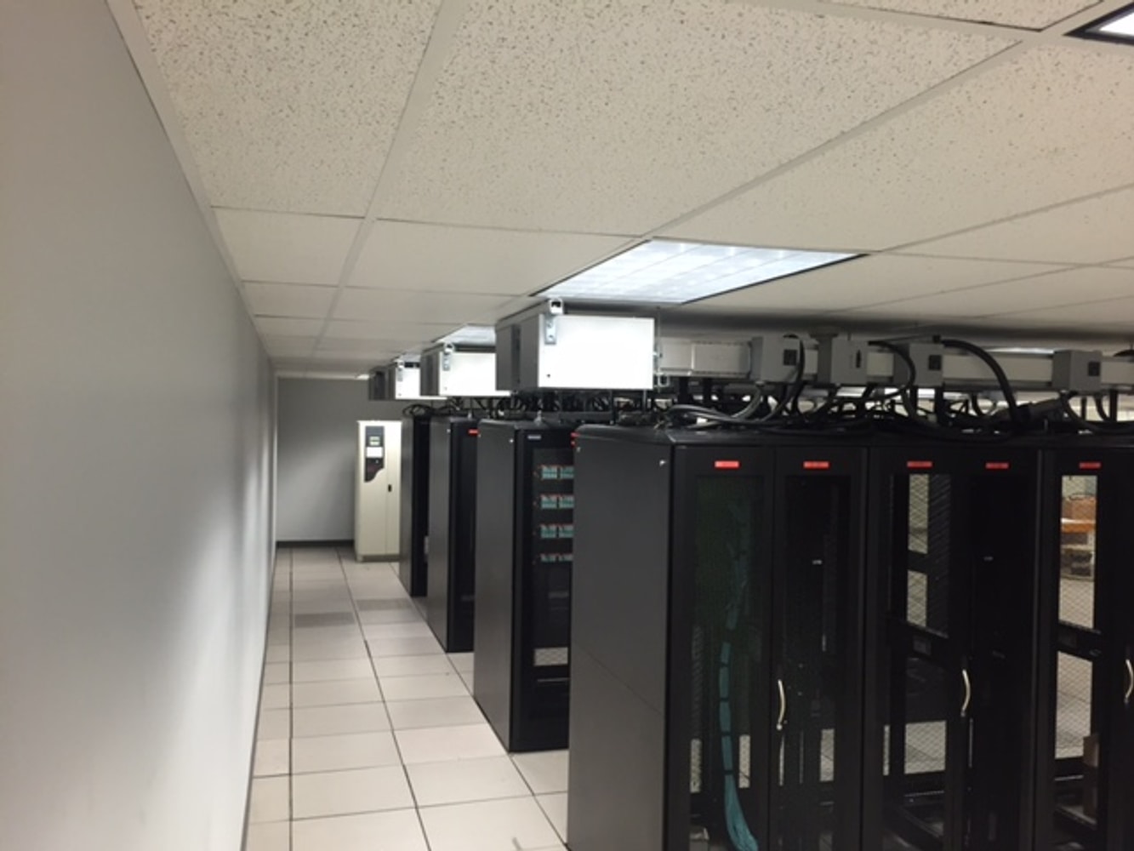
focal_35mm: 29
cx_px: 567
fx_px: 950
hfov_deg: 61.7
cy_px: 426
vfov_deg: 48.2
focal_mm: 4.15
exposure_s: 1/30
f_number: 2.2
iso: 100
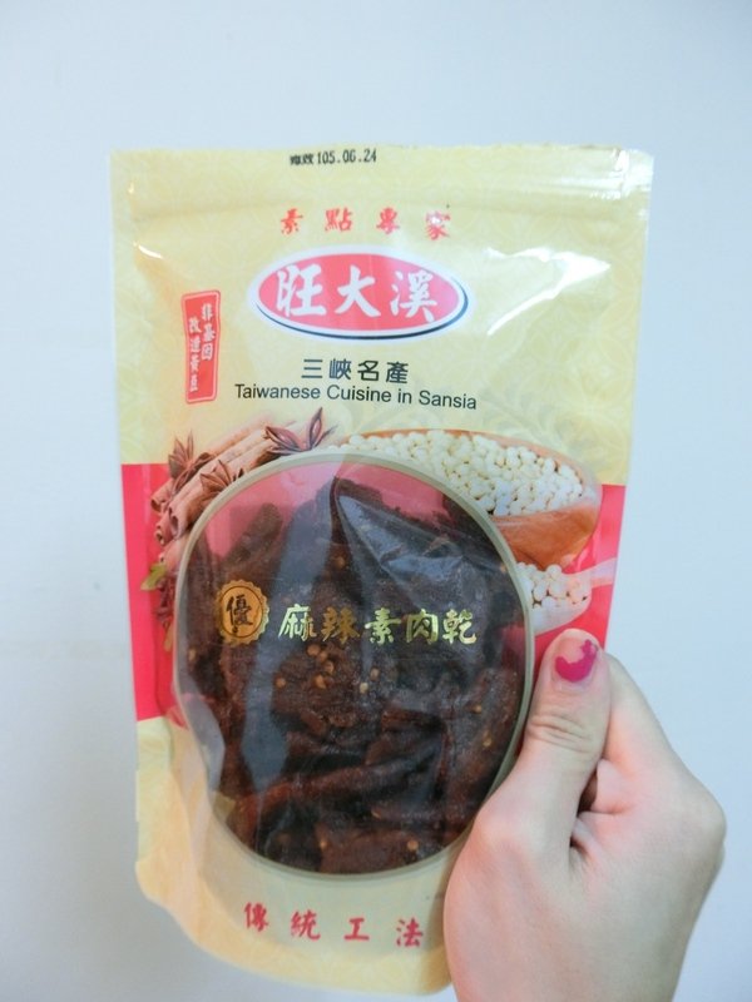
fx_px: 724
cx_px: 376
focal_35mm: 25
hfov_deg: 54.9
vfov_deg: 69.4
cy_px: 501
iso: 500
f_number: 2.8
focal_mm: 5.4
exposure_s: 1/30
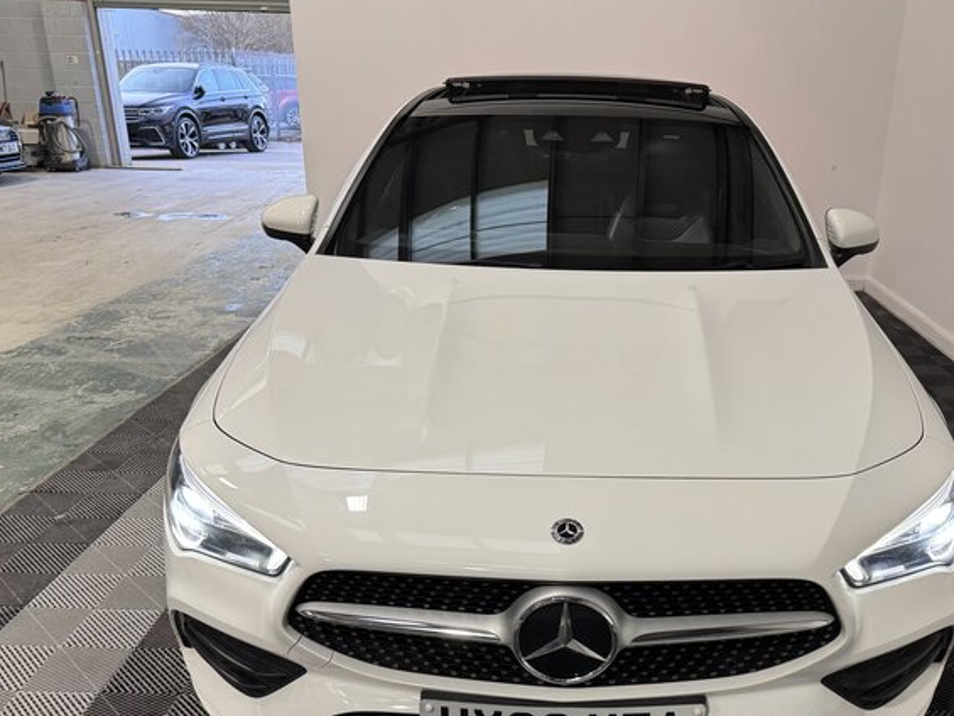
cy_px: 488
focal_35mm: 34
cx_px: 577
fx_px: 937
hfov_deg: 53.5
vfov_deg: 41.2
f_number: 1.78
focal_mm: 6.76
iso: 200
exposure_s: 1/100
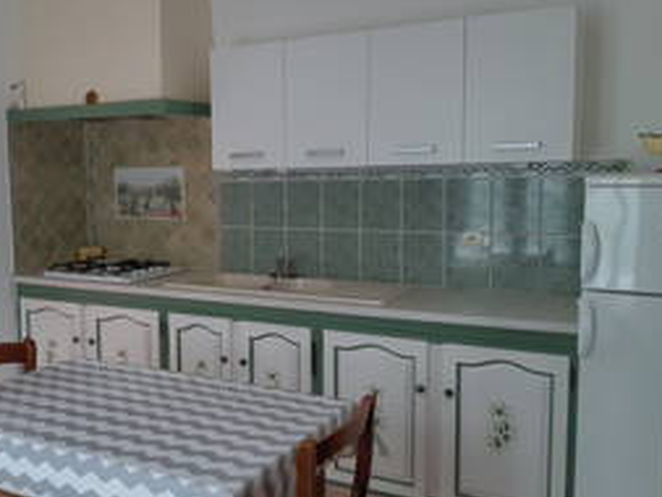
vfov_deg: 38.7
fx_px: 708
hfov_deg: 49.3
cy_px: 243
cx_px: 222
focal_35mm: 37
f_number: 1.7
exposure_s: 1/50
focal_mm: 3.92
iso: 200
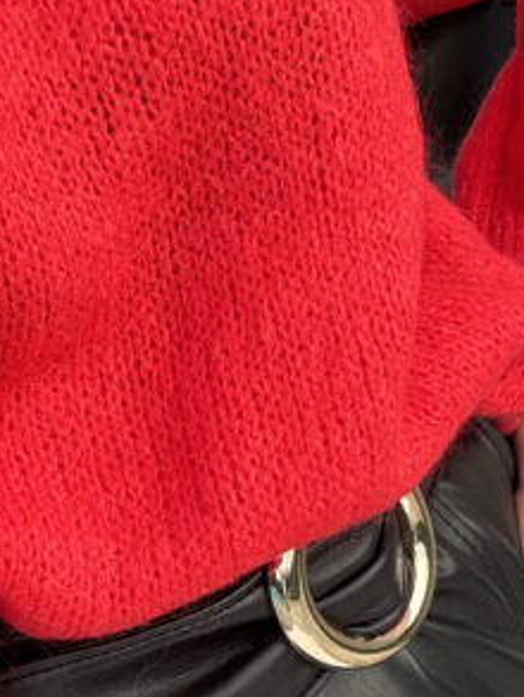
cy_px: 338
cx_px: 126
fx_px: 1654
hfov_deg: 17.9
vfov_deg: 23.8
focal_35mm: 82
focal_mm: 2.69
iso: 25
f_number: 1.9
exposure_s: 1/258
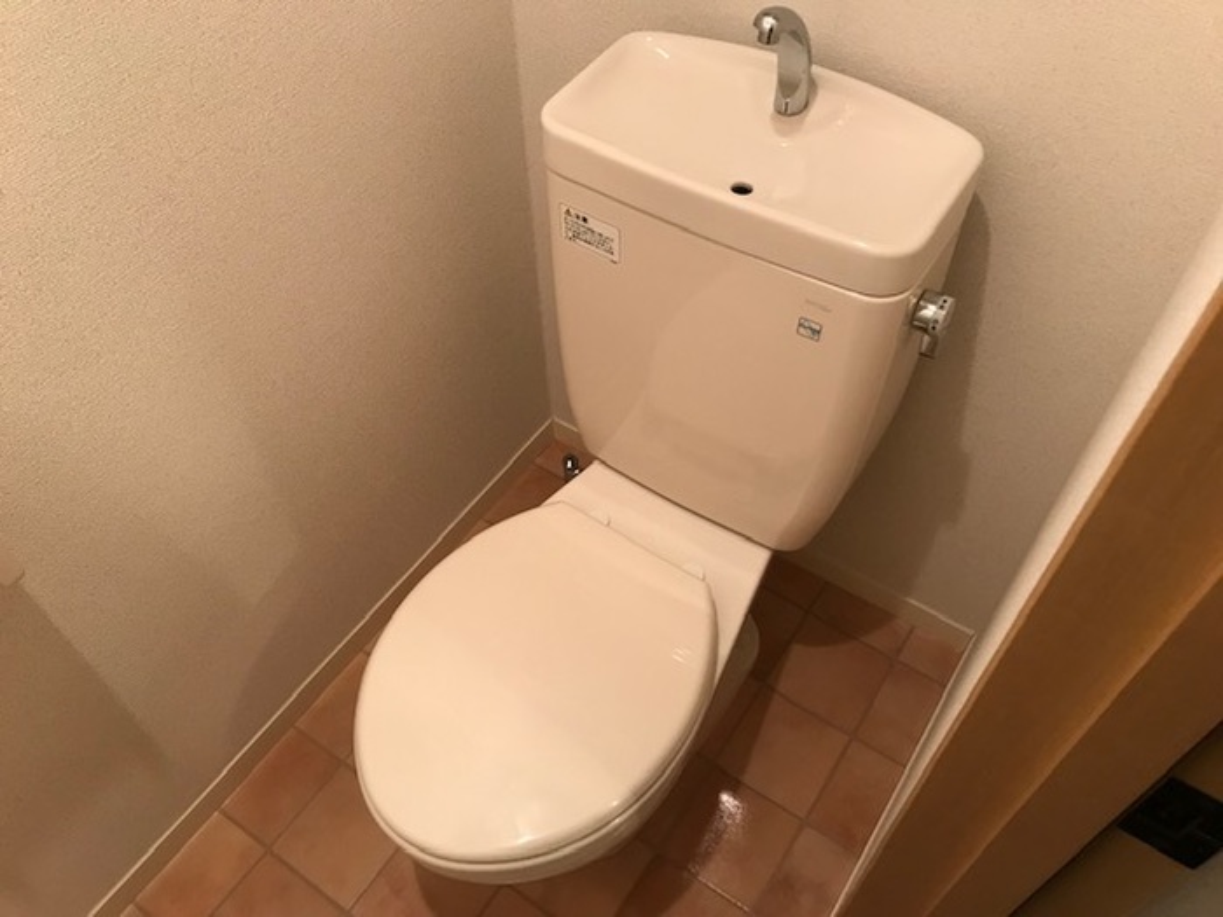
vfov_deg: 49.7
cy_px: 458
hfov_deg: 63.4
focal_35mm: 28
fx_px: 989
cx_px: 612
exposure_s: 1/17
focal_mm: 3.99
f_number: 1.8
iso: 64
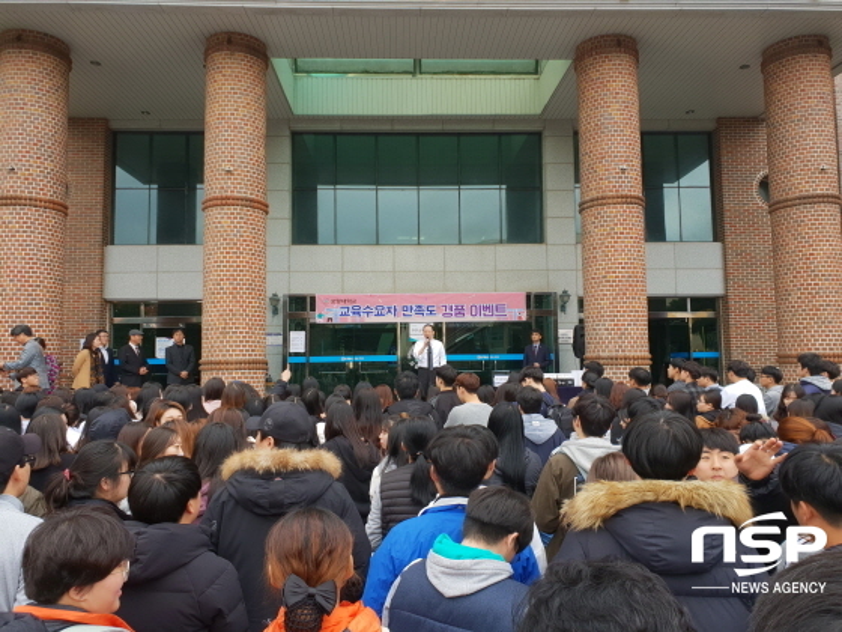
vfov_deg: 53.1
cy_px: 316
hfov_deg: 67.3
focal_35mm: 26
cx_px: 421
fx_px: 632
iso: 50
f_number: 2.4
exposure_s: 1/143
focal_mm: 4.3
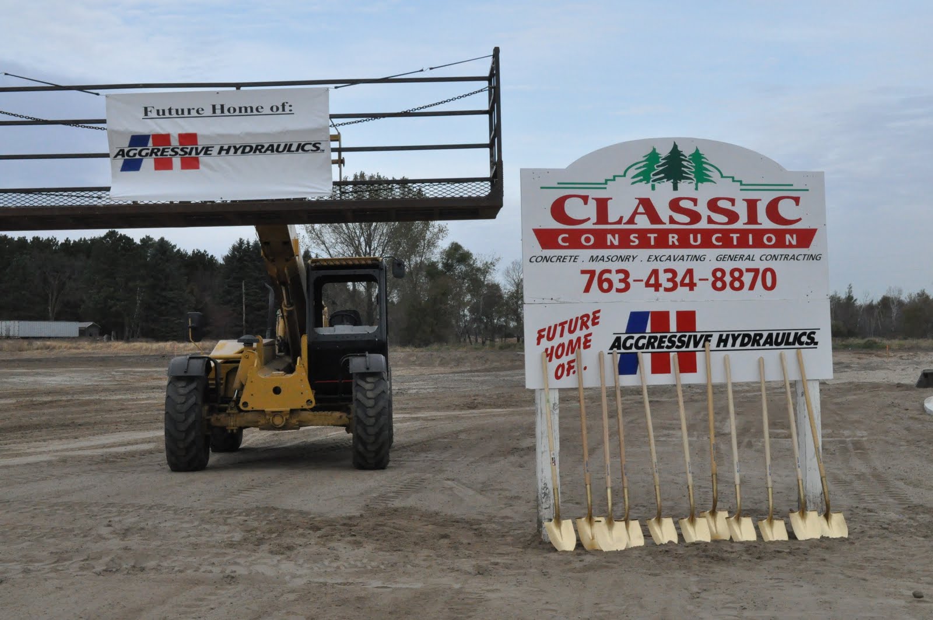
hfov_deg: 38.9
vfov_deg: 26.4
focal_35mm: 51
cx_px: 466
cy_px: 310
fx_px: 1320
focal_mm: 34
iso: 3200
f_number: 18
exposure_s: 1/1250
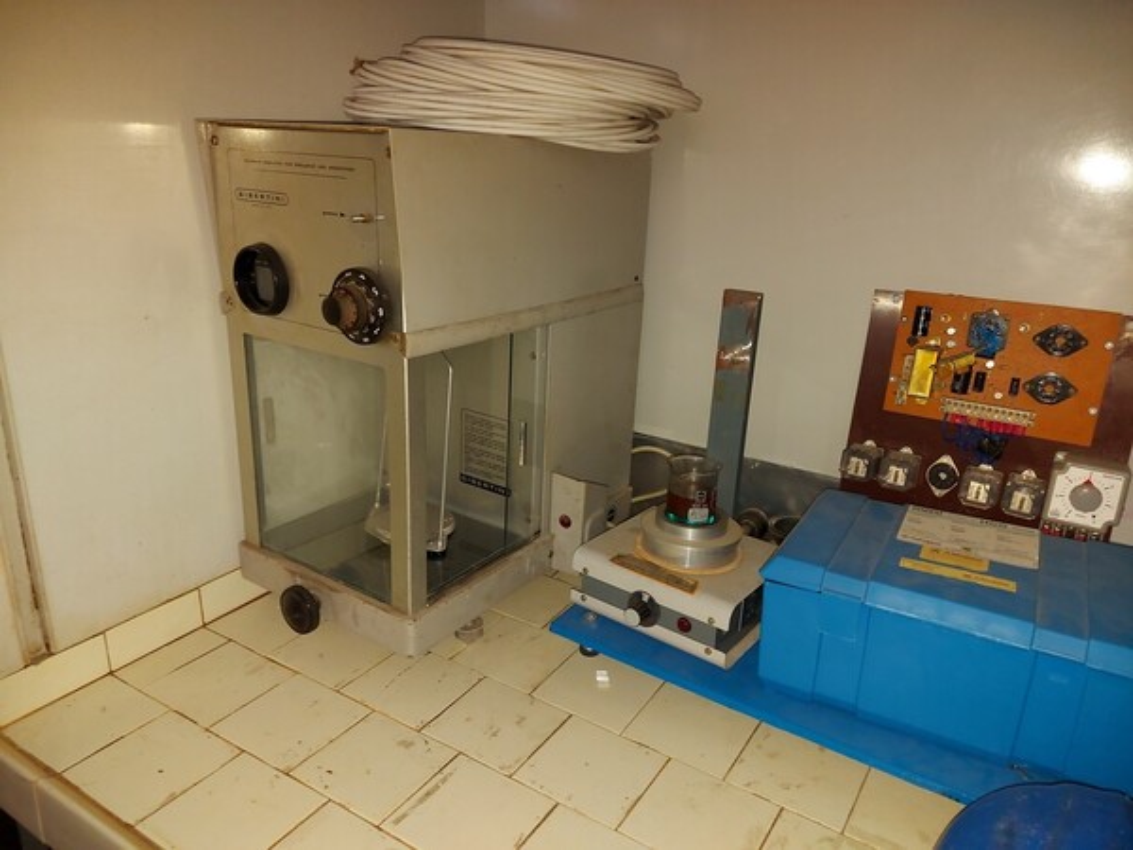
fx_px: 786
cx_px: 566
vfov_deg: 56.8
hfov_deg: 71.6
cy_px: 425
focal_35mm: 24
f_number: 1.8
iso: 200
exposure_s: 1/50
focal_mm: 5.23
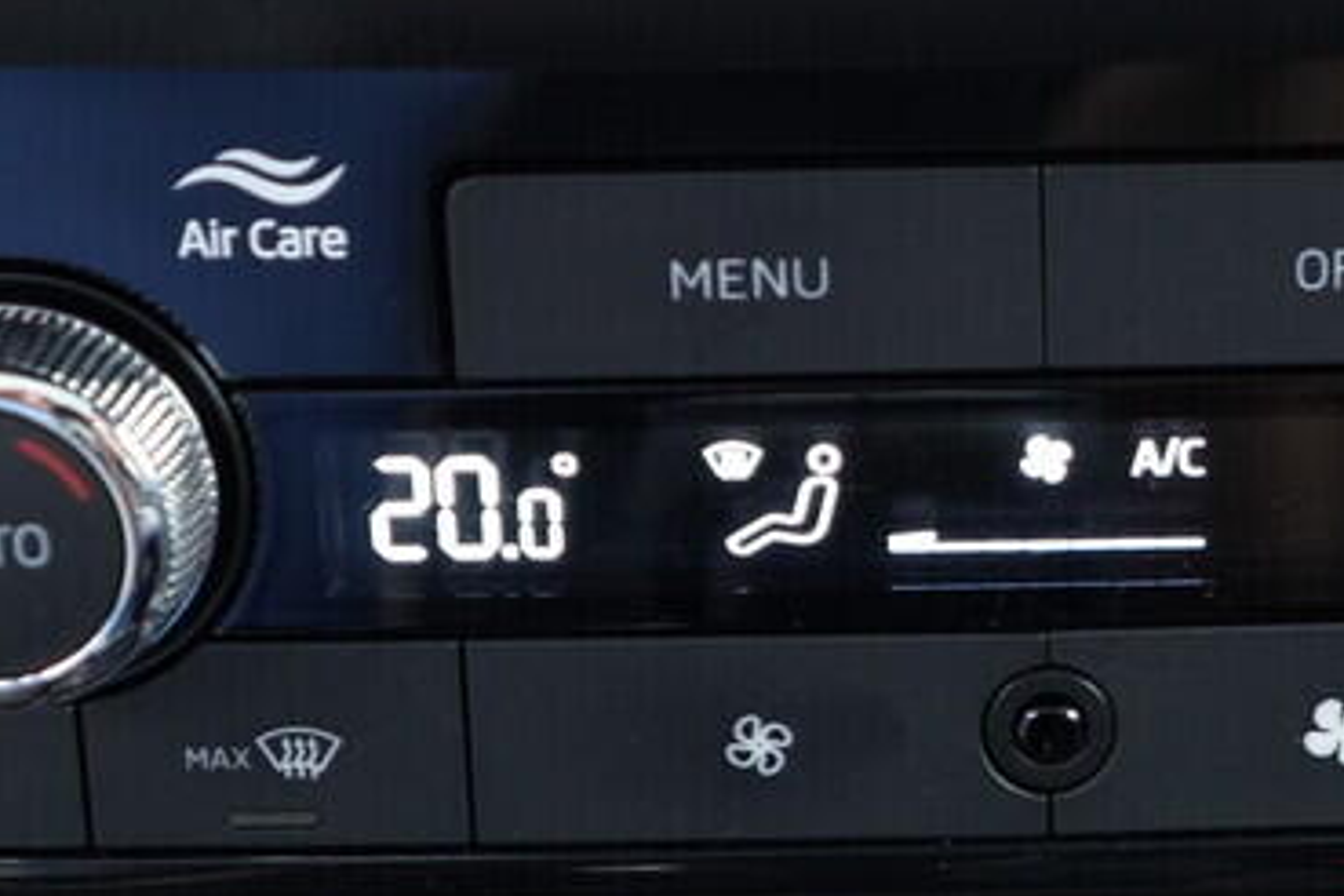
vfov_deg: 13.7
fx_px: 3733
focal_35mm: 100
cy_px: 384
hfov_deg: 20.0
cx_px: 1213
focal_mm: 24
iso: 800
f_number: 2.8
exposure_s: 1/40
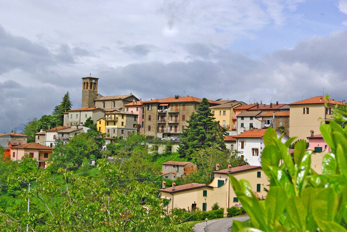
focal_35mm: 60
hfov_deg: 33.4
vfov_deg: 22.7
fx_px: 579
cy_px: 116
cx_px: 174
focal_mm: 40
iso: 1600
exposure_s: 1/3000
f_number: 13
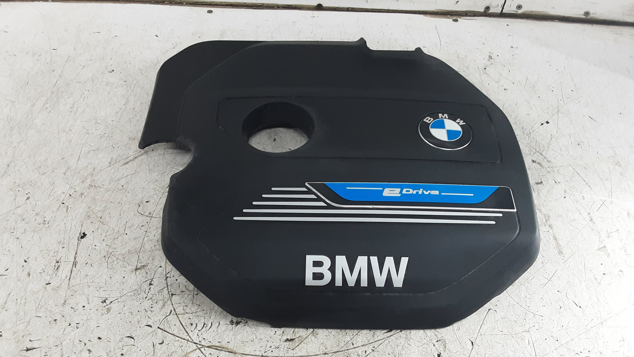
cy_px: 219
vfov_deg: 38.7
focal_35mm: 30
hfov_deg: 64.3
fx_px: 504
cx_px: 318
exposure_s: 1/33
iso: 125
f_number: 1.9
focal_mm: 2.91
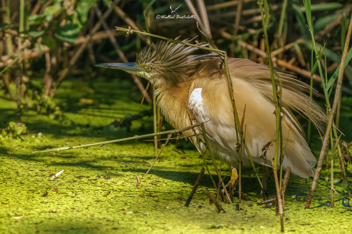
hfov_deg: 2.5
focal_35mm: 840
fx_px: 8213
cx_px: 176
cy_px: 117
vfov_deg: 1.6
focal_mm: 840
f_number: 9
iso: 1600
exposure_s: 1/3200
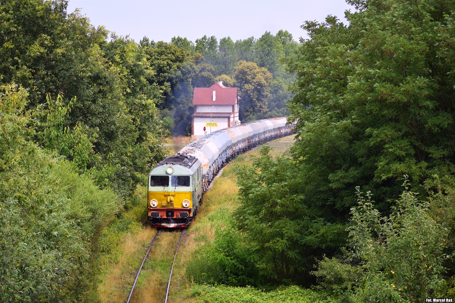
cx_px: 228
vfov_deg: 13.0
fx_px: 1327
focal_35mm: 105
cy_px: 152
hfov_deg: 19.5
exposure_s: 1/500
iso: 100
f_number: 4.5
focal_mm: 70
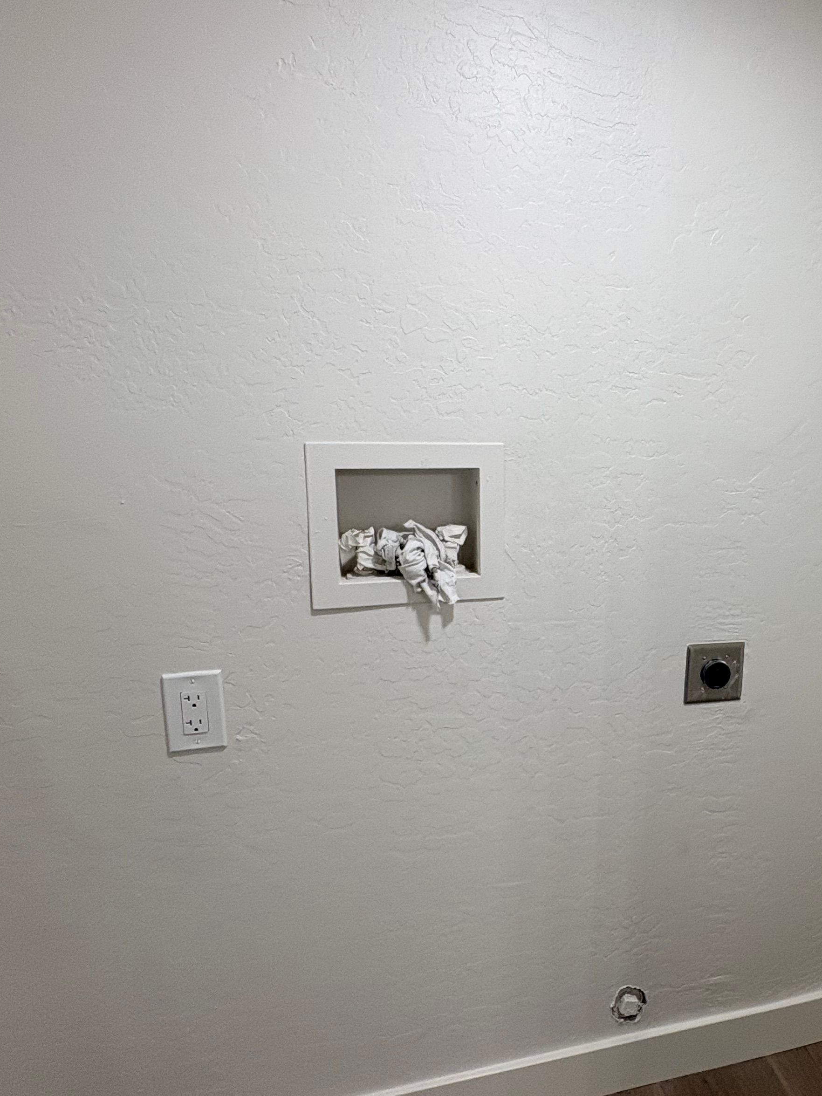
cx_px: 623
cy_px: 537
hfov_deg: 54.0
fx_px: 760
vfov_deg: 71.6
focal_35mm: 24
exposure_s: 1/120
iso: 100
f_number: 2.2
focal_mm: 2.22
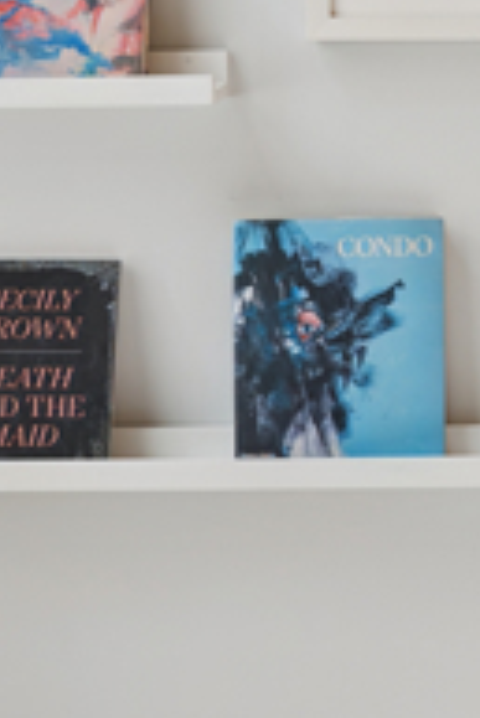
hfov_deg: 9.9
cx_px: 722
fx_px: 2675
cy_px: 100
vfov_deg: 15.2
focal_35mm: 134
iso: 100
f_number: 8
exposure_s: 1.3
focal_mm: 24
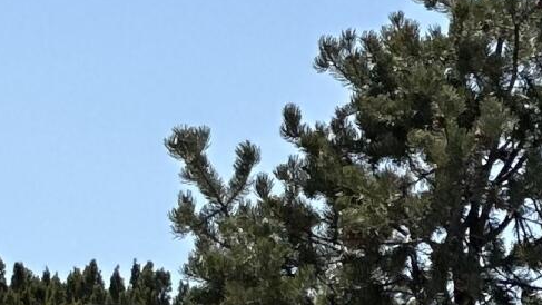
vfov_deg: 2.3
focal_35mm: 517
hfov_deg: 4.1
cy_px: 410
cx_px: -899
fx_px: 7431
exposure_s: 1/747
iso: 32
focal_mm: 9
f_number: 2.8
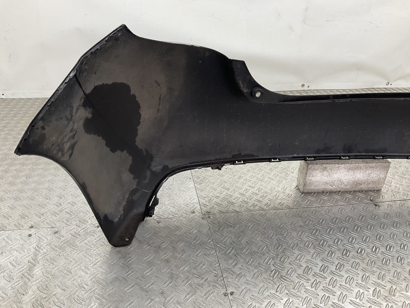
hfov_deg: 61.7
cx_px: 205
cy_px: 154
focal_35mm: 29
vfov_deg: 48.2
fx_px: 343
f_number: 1.8
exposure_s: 1/100
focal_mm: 3
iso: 32
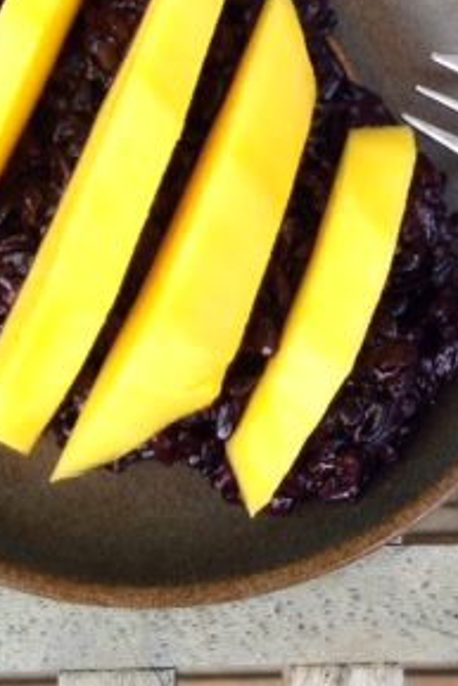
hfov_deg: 17.9
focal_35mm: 76
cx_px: 287
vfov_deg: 26.5
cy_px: 233
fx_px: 1448
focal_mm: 4.12
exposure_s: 1/339
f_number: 2.4
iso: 50
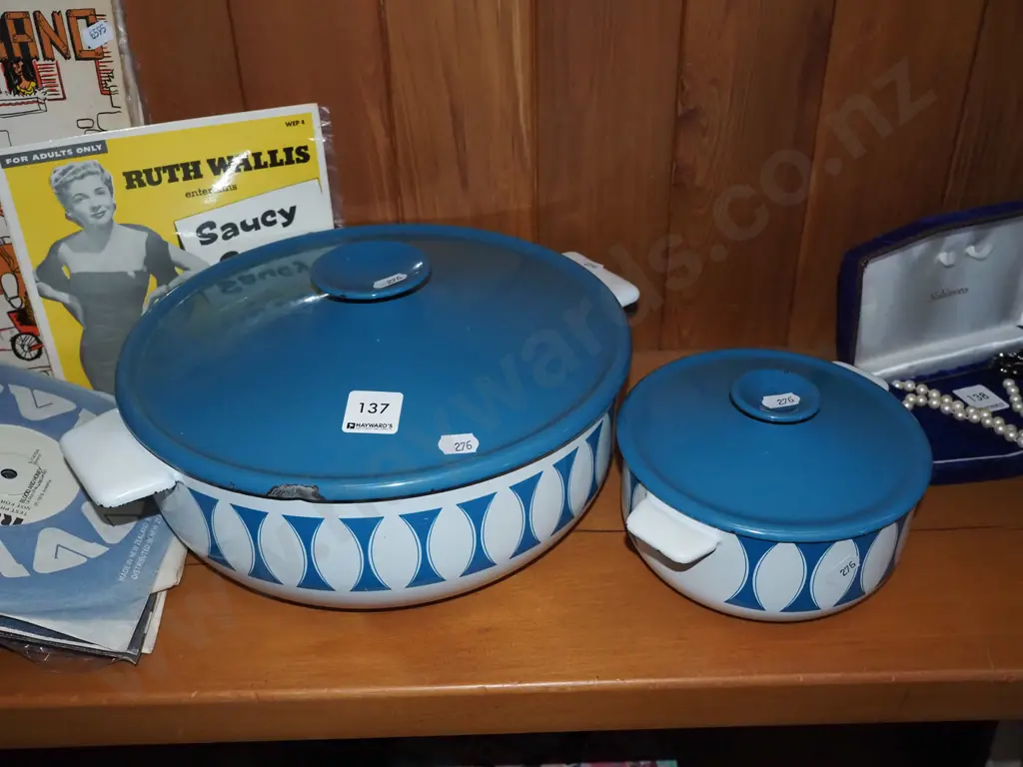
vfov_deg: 41.8
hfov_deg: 54.0
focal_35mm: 34
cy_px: 384
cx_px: 512
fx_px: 1005
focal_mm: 17
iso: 2500
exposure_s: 1/160
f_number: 5.6
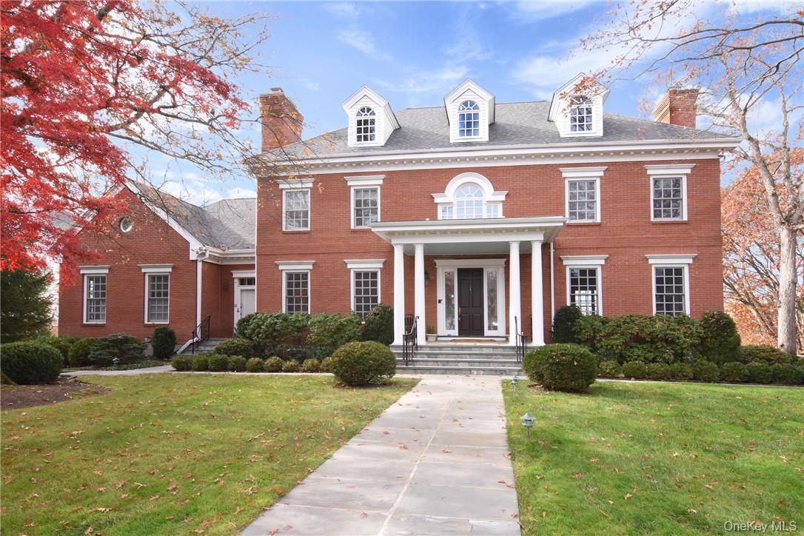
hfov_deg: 90.0
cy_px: 268
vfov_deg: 67.4
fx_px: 402
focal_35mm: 18
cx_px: 402
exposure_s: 1/160
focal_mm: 12
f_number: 13
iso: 800
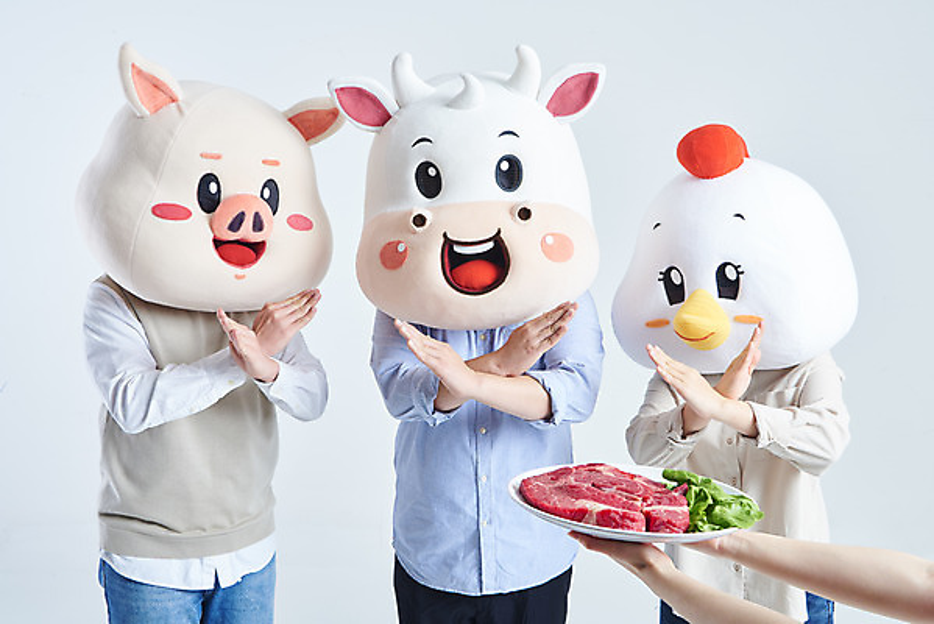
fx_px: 1038
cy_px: 312
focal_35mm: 40
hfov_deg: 48.4
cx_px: 467
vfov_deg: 33.4
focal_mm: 40
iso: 100
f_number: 14
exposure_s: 1/125
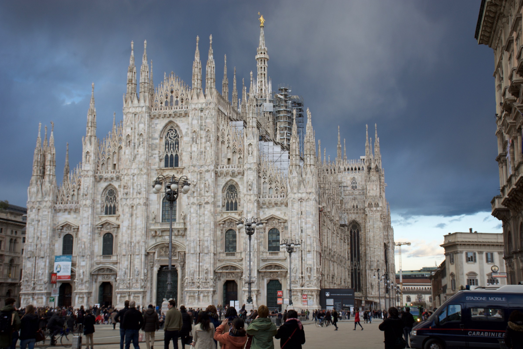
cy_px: 174
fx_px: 741
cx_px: 262
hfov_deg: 38.9
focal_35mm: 51
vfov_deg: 26.5
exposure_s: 1/125
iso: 200
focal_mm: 34
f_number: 5.6
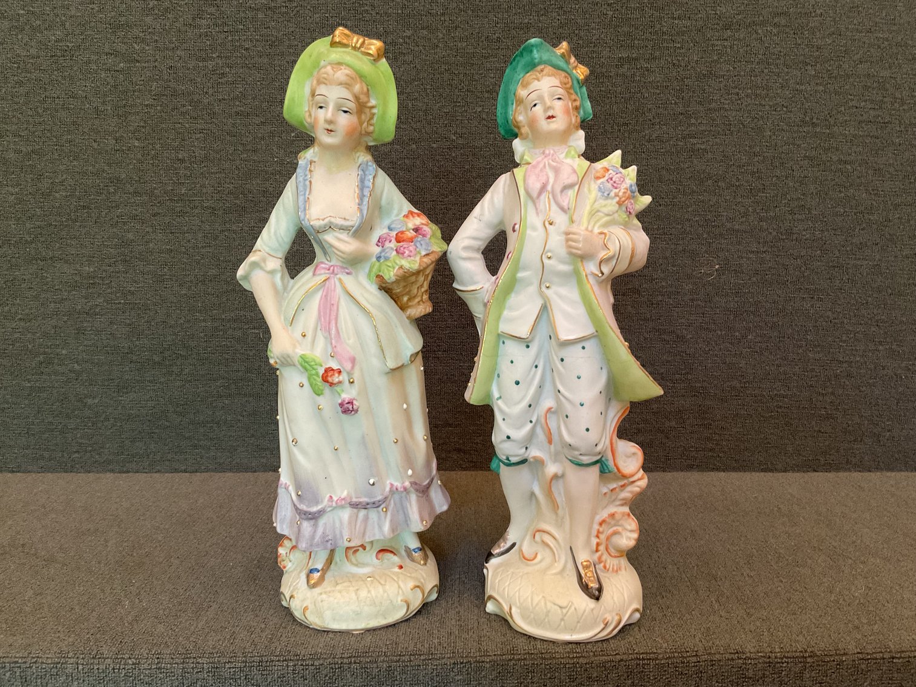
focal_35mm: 29
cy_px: 344
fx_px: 767
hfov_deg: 61.7
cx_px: 458
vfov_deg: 48.2
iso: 200
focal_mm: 3
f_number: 1.8
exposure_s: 1/60
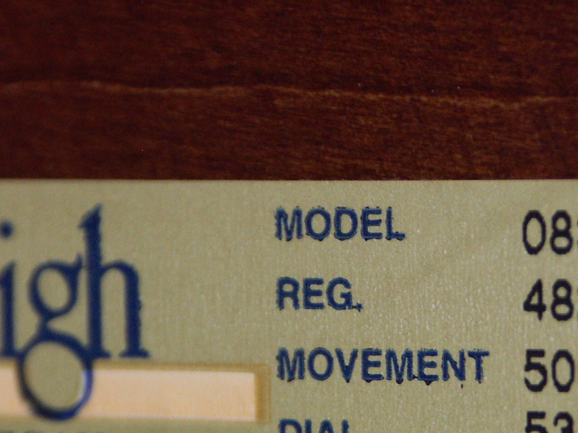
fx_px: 6745
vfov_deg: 3.7
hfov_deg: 4.9
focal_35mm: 404
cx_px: 395
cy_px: 378
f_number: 3.5
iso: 200
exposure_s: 1/40
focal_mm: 50.8
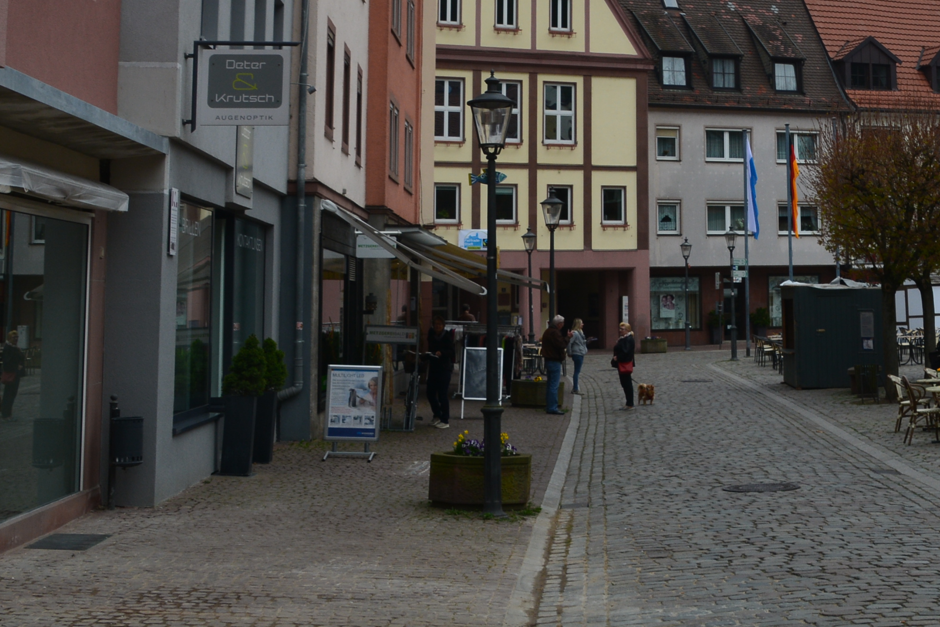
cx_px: 824
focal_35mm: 68
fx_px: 1776
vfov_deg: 19.4
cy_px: -25
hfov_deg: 28.6
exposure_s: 1/125
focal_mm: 20
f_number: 11
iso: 180
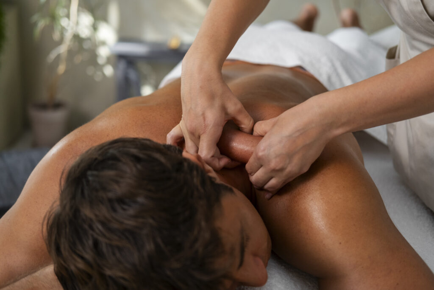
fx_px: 639
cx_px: 217
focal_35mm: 53
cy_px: 145
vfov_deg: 25.5
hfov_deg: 37.5
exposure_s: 1/400
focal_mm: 35
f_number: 2
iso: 640
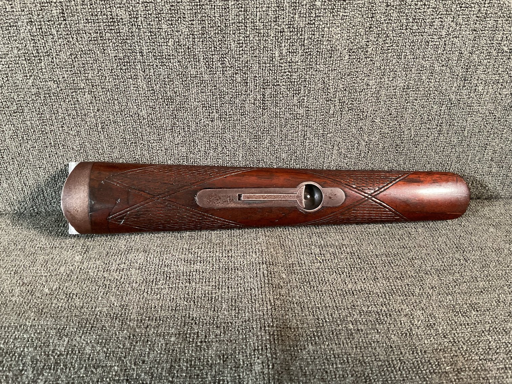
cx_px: 256
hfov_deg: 61.7
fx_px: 429
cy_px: 192
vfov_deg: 48.2
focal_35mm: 29
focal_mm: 3
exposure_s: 1/40
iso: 200
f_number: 1.8
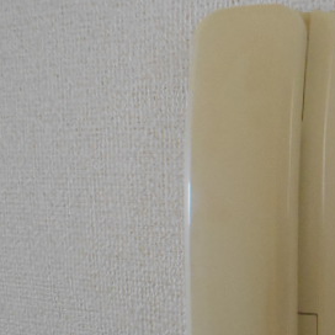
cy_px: 236
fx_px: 591
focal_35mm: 54
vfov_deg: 31.3
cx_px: 293
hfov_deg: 30.4
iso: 800
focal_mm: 4.6
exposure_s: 1/50
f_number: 3.2
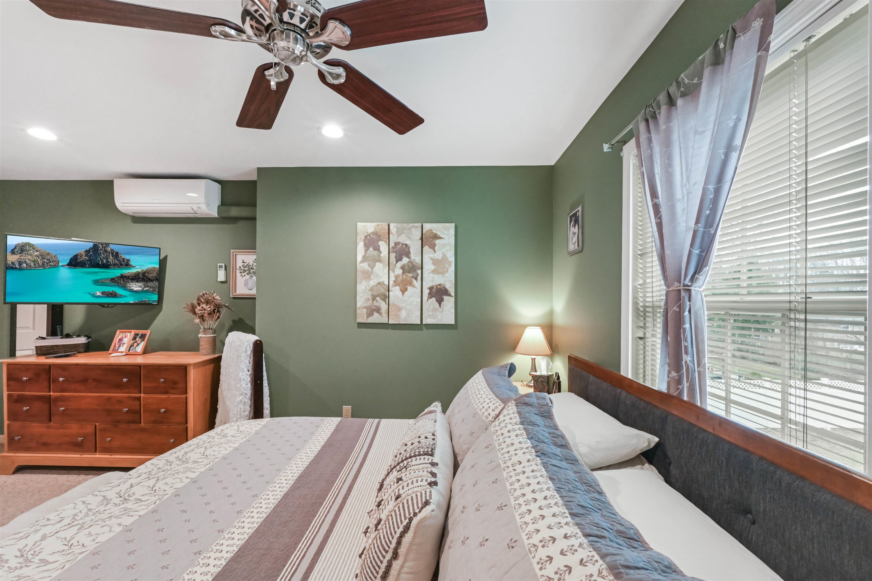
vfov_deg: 81.2
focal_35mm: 14
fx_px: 339
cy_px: 290
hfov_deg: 104.3
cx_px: 436
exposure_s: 1/2
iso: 4000
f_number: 14
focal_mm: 14
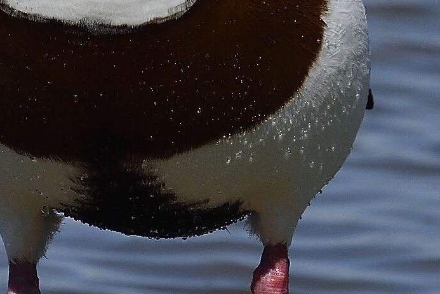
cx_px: 200
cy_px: -67
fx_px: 33853
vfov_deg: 0.5
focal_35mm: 2770
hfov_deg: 0.7
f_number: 8
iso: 400
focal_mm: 400
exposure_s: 1/2000
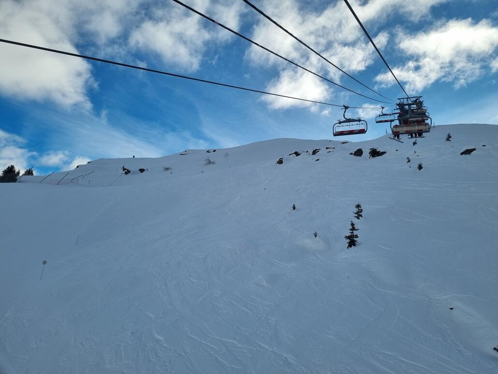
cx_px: 249
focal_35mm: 26
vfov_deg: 53.1
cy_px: 187
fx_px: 374
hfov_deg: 67.3
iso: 50
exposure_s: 1/3056
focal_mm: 5.4
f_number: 1.8
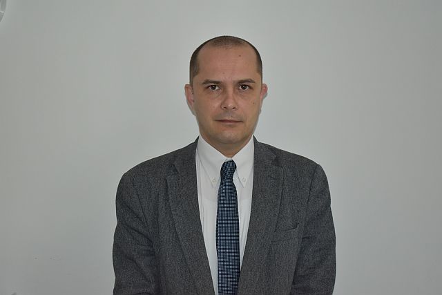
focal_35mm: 57
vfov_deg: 23.8
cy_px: 148
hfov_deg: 35.0
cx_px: 221
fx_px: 700
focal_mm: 38
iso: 1000
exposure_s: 1/125
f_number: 4.8
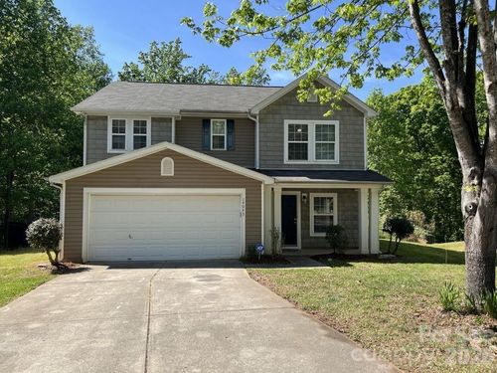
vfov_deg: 53.1
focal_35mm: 26
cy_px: 186
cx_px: 248
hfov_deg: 67.3
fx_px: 373
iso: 50
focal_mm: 5.1
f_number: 1.6
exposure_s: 1/1721
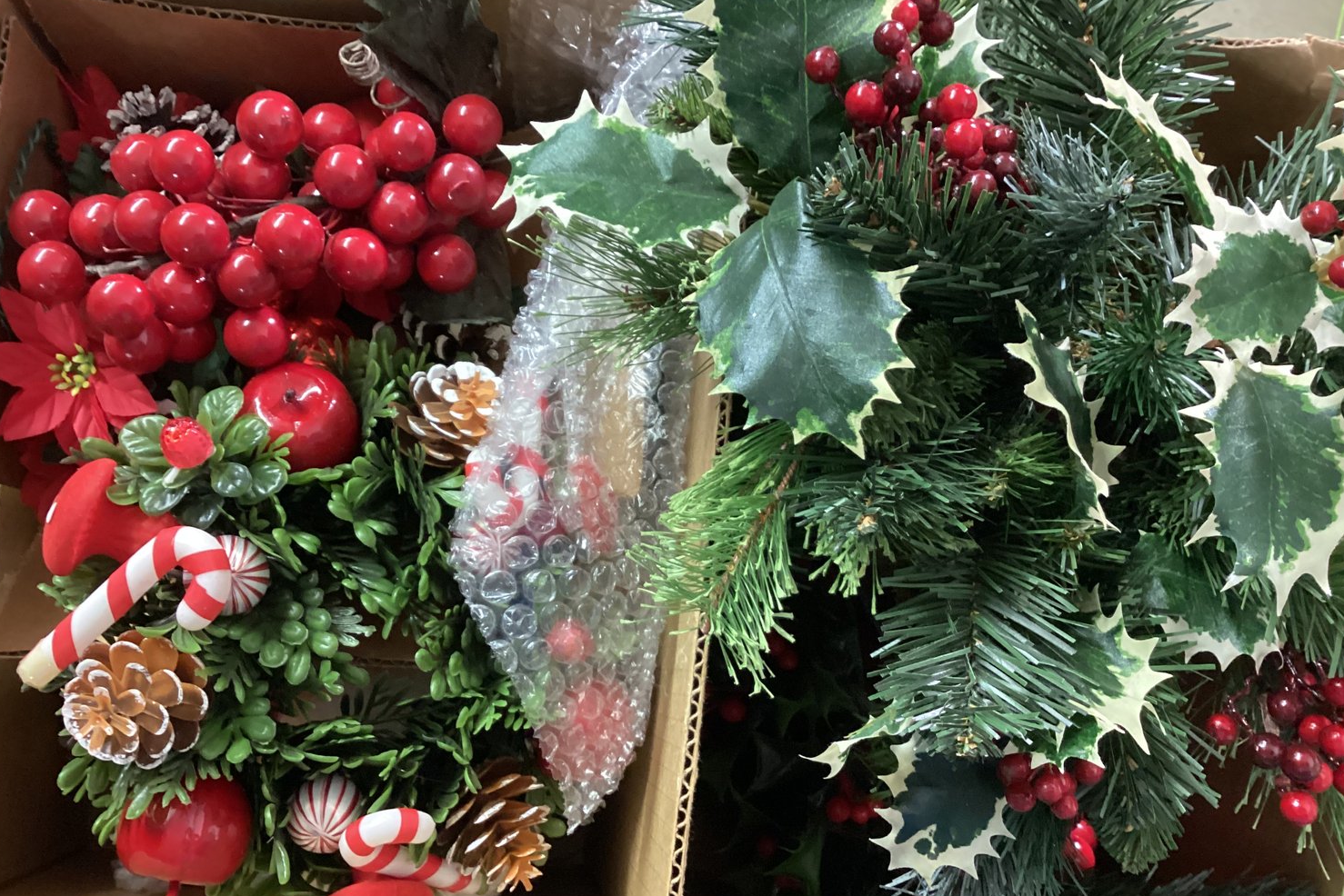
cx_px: 662
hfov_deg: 57.2
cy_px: 465
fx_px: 1232
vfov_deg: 40.0
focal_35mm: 33
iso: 500
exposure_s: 1/30
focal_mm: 3.3
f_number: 2.4
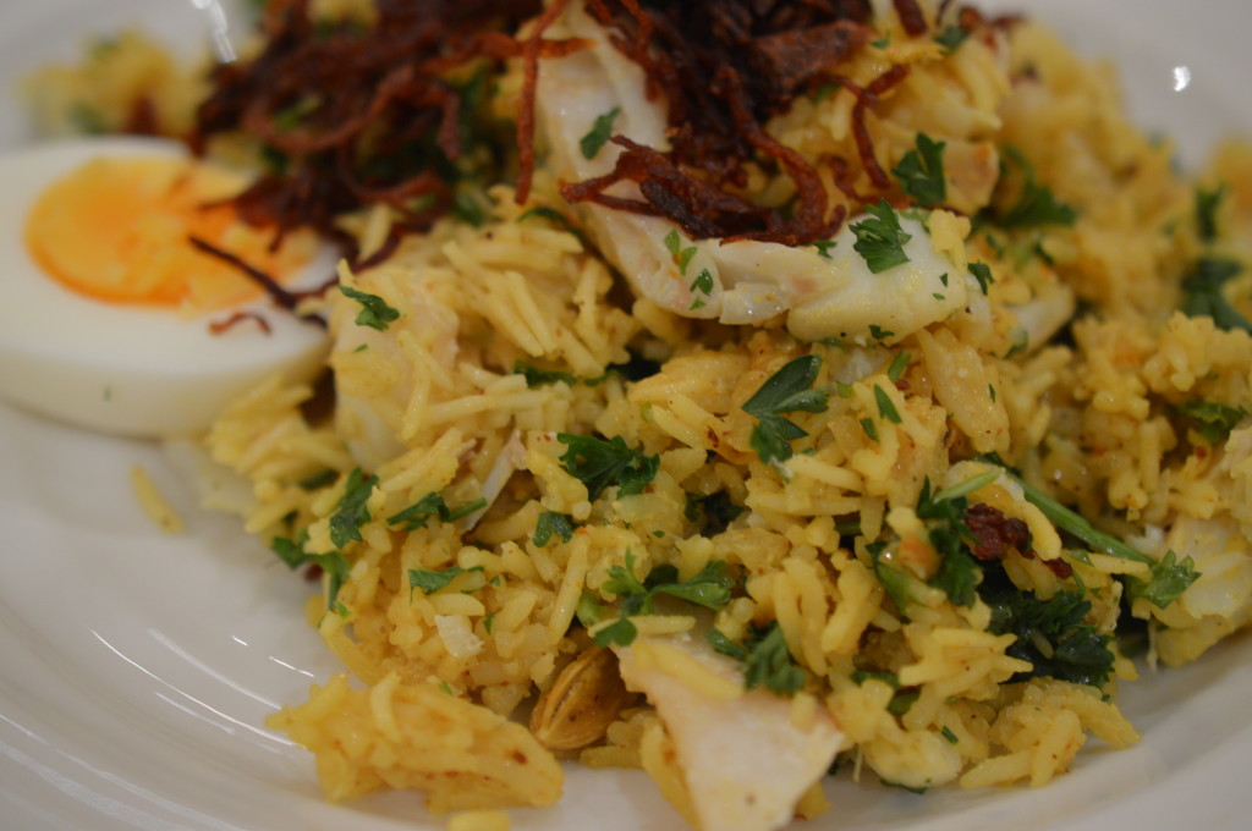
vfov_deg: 22.6
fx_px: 2084
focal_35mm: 60
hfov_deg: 33.4
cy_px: 416
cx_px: 626
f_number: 3
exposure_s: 1/60
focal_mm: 40
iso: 720
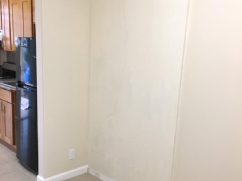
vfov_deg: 36.7
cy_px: 109
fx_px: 273
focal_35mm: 39
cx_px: 121
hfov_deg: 47.9
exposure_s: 1/30
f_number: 2.2
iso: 64
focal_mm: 4.15
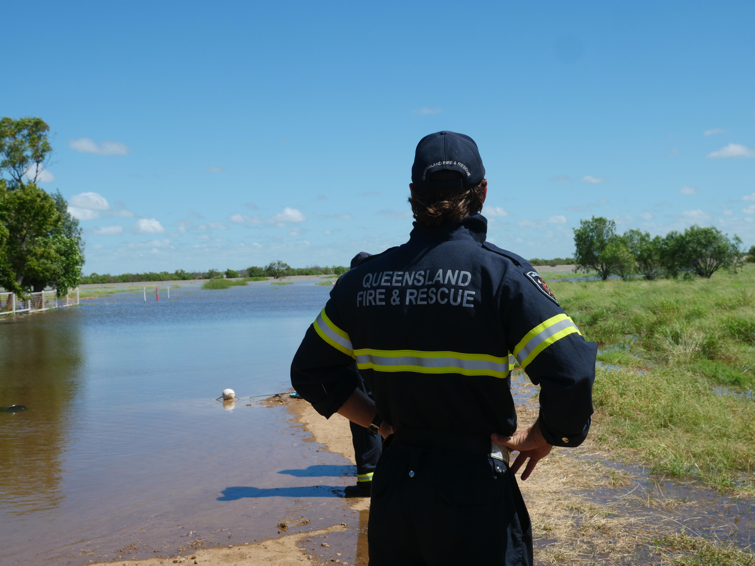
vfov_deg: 29.1
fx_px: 1091
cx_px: 378
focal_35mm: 50
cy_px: 283
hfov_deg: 38.2
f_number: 8
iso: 200
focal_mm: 25
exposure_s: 1/800
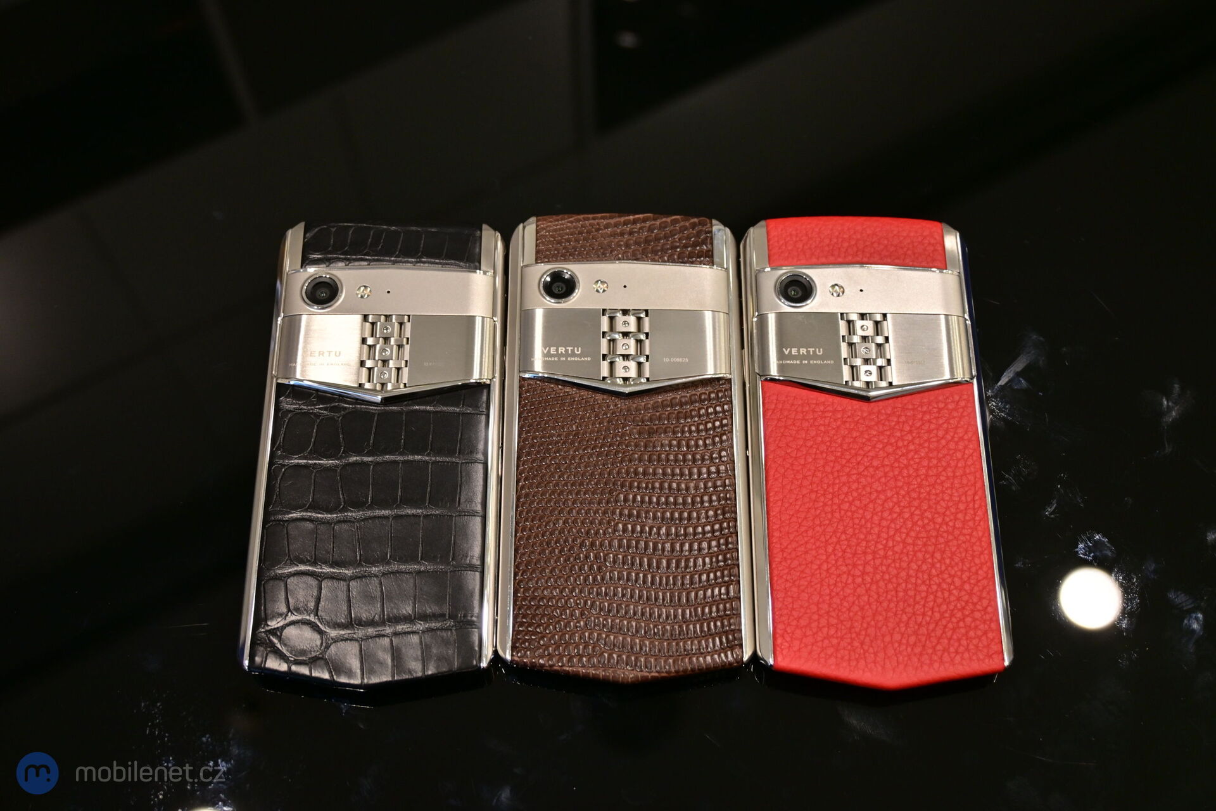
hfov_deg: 47.2
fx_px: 1393
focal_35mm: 41
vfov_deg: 32.4
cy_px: 406
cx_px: 608
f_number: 4.5
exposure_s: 1/40
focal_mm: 27.5
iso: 320
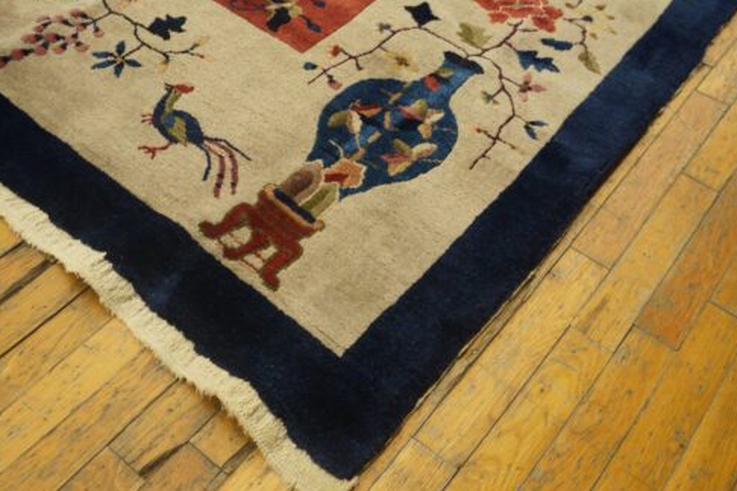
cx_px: 378
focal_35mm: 37
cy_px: 219
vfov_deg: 35.9
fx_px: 757
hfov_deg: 51.9
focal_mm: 20
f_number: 4
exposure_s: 1/60
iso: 1250
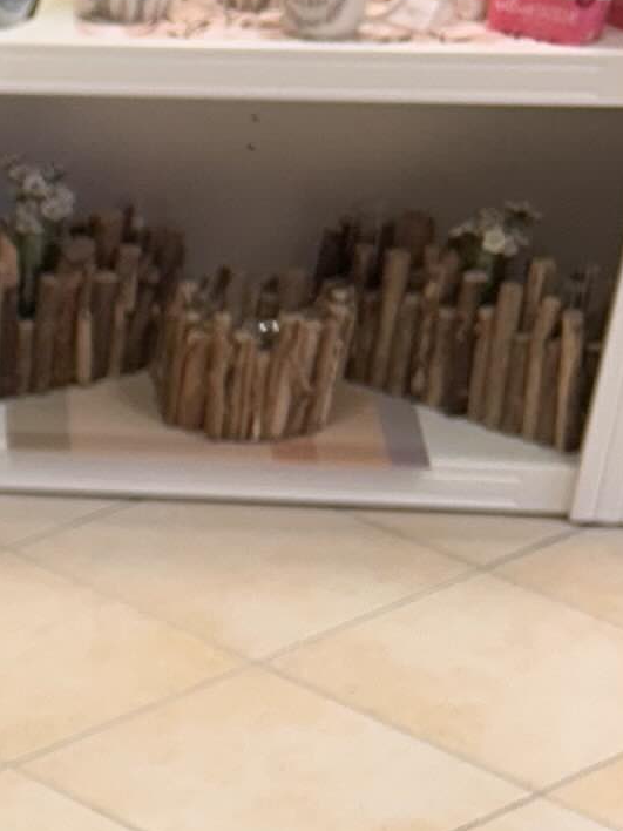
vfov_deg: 12.8
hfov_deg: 8.9
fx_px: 3551
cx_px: -969
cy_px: 1147
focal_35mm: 148
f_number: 1.5
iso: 64
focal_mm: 5.7
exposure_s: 1/100
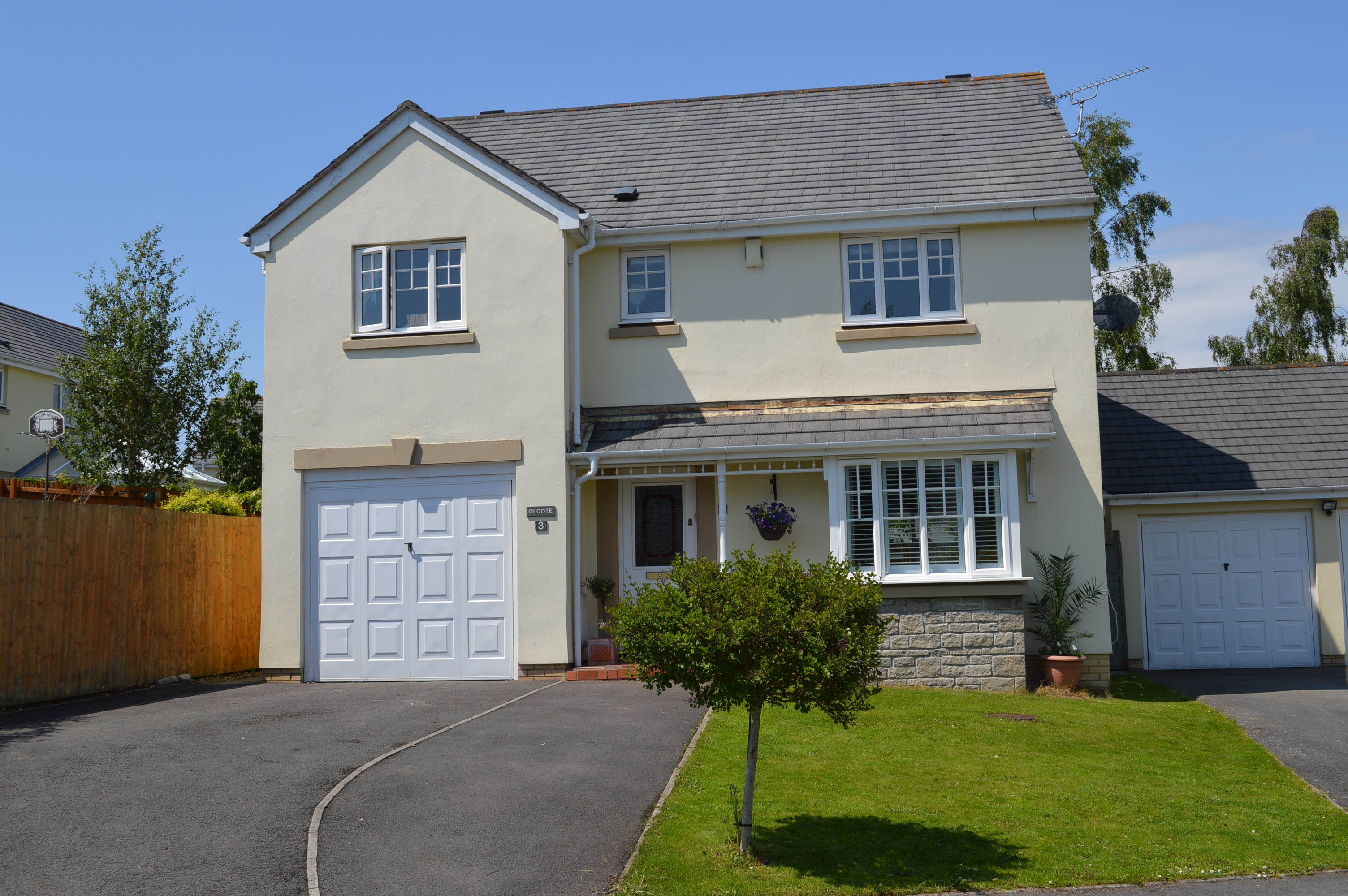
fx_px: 1347
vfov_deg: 36.8
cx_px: 674
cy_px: 448
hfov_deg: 53.2
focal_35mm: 36
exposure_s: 1/320
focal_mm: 24
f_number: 9
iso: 100
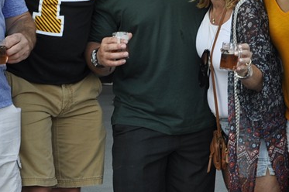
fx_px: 1612
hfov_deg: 10.2
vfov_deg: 6.8
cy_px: 74
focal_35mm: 201
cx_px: 124
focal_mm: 50
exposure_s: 1/125
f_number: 5.6
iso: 200
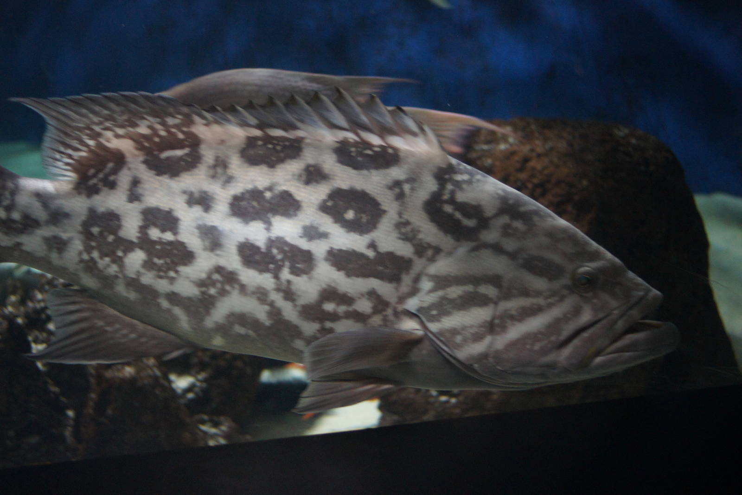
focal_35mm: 45
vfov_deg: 29.9
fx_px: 928
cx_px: 371
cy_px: 248
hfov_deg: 43.6
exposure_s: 1/20
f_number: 2.8
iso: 1600
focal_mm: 30
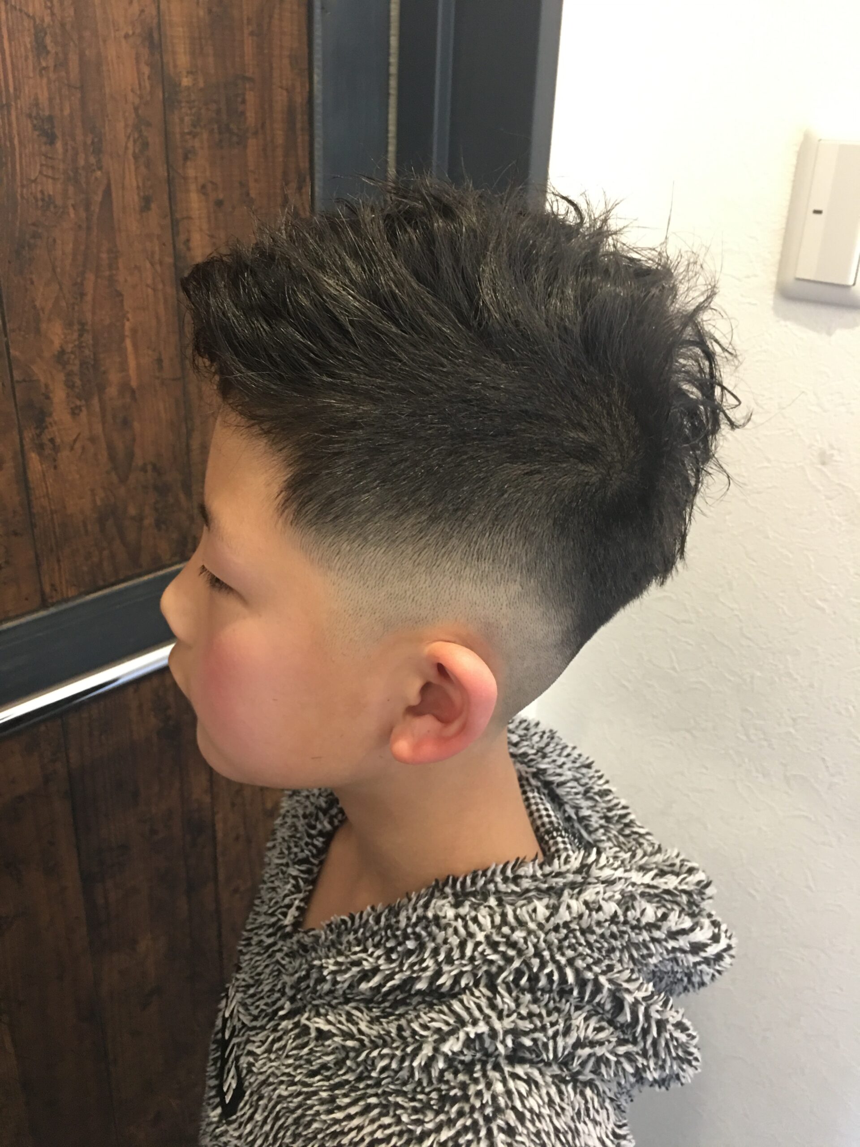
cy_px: 574
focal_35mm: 29
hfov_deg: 48.2
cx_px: 430
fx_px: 961
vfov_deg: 61.7
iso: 80
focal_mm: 4.15
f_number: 2.2
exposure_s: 1/10
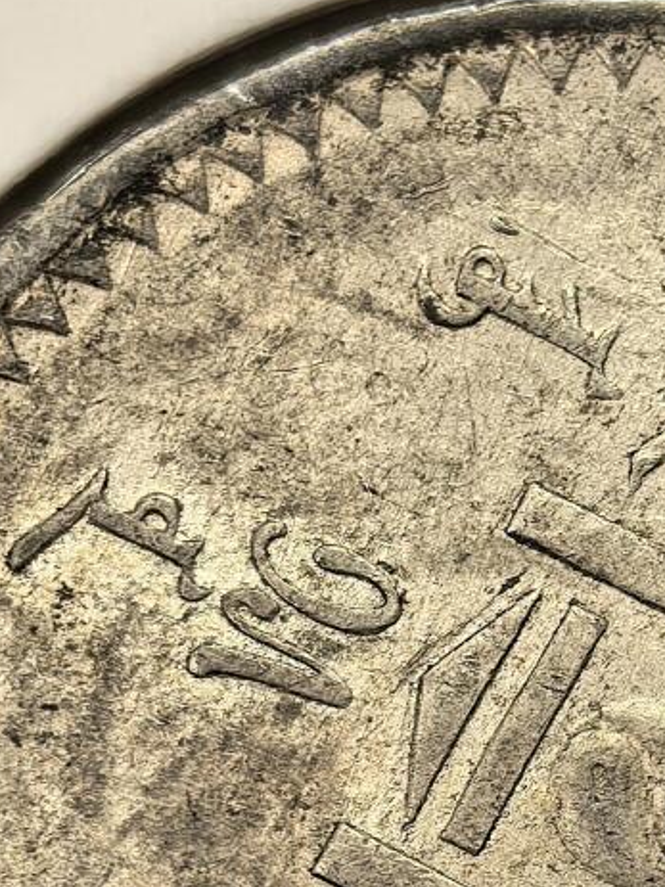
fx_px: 5381
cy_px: 929
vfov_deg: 9.4
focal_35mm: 210
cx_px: 602
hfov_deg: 7.1
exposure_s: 1/100
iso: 250
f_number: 2
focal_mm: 6.98
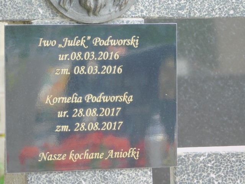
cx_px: 122
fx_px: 1642
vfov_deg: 6.4
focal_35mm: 232
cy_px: 92
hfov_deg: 8.5
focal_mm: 41.3
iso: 140
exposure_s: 1/30
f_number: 5.6
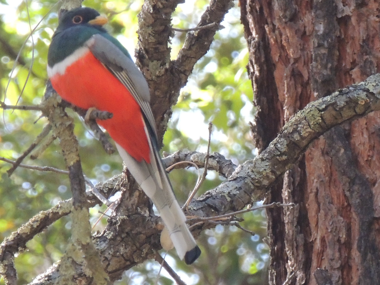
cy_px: 142
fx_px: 4775
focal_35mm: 435
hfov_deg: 4.6
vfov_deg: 3.4
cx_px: 190
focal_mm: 77.5
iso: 800
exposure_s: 1/250
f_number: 4.9
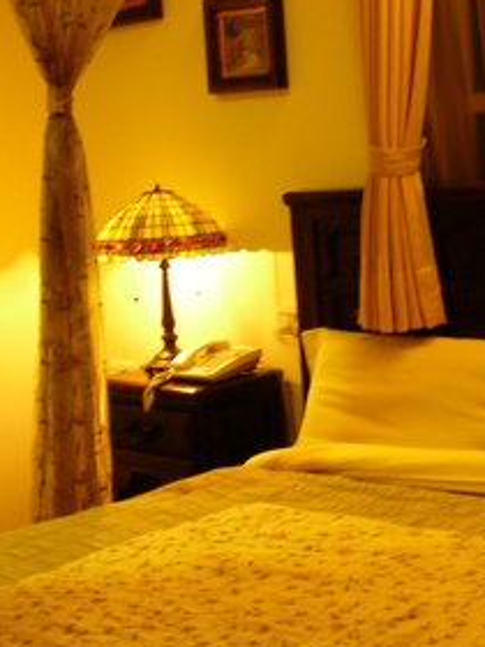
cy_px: 150
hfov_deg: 19.6
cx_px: 330
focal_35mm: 75
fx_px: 1401
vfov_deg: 25.6
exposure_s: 1/3.9
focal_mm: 5.8
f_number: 3
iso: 59
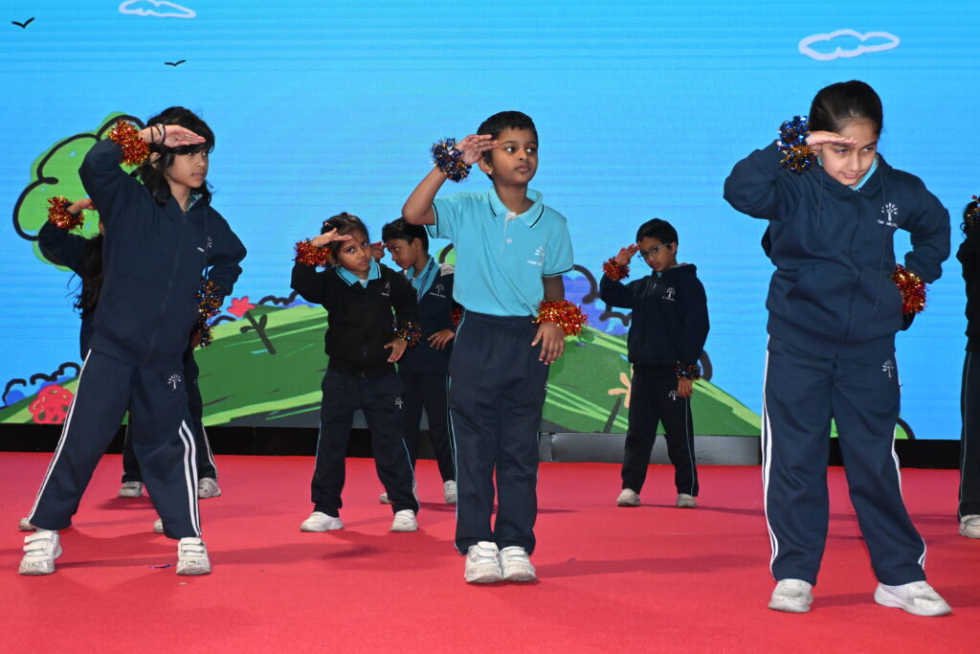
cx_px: 490
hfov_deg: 40.0
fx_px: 1348
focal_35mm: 50
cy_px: 327
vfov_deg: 27.3
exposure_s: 1/200
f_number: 7.1
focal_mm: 33
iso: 3200
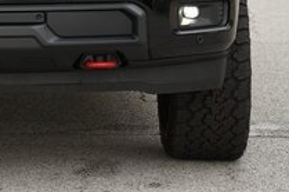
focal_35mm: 239
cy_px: -81
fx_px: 1917
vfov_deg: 5.7
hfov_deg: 8.6
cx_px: -18
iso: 100
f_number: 5
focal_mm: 78
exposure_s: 1/100
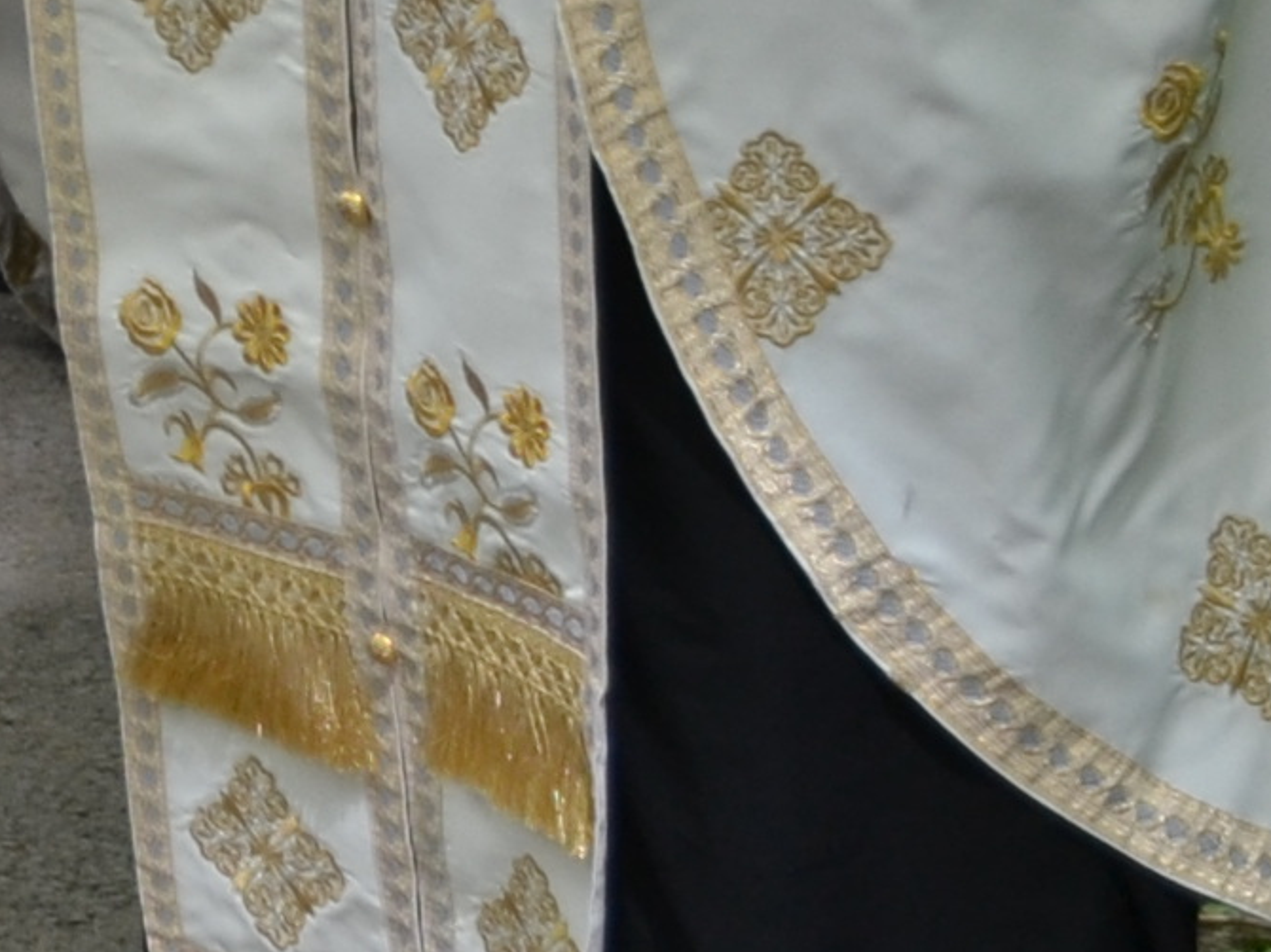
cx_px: -1736
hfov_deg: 7.2
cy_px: -956
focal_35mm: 258
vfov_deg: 5.6
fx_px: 9470
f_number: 3.8
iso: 200
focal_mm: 26
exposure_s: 1/200
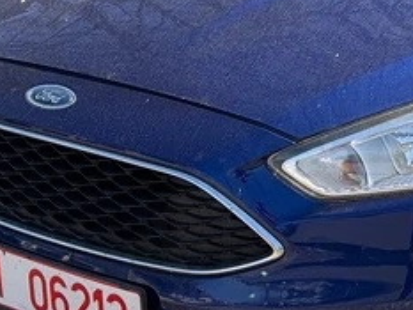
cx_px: 454
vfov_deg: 14.4
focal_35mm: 103
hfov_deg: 18.4
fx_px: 1230
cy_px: 126
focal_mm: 6.76
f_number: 1.78
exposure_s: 1/3279
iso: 100
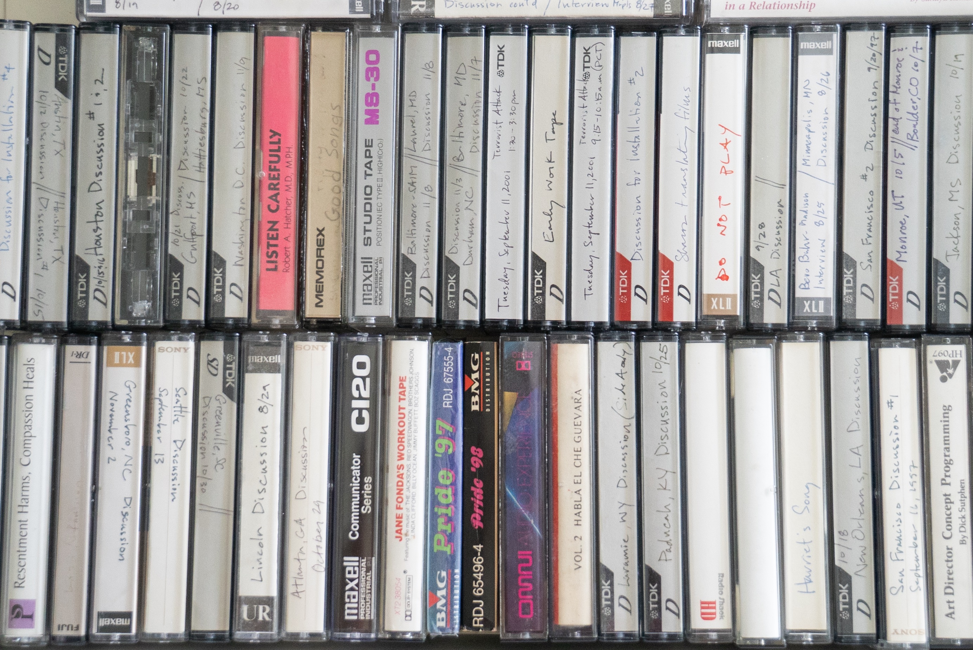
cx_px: 486
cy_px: 325
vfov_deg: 21.3
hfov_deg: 31.4
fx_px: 1730
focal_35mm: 64
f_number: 5
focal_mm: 43
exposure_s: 1/160
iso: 2000
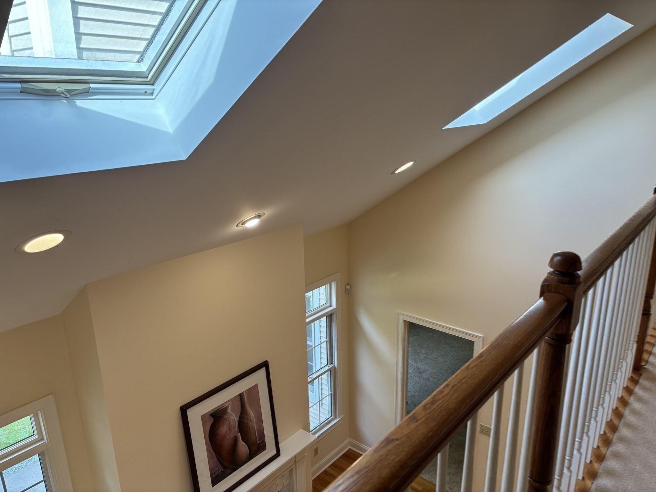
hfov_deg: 67.3
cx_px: 328
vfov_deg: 53.1
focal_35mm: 26
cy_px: 246
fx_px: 493
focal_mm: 5.96
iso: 100
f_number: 1.6
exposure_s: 1/120
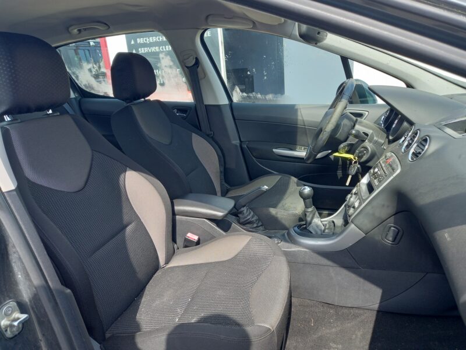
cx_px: 233
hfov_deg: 69.4
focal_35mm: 25
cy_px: 175
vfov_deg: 54.9
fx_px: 337
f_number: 2
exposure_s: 1/107
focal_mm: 4.6
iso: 25
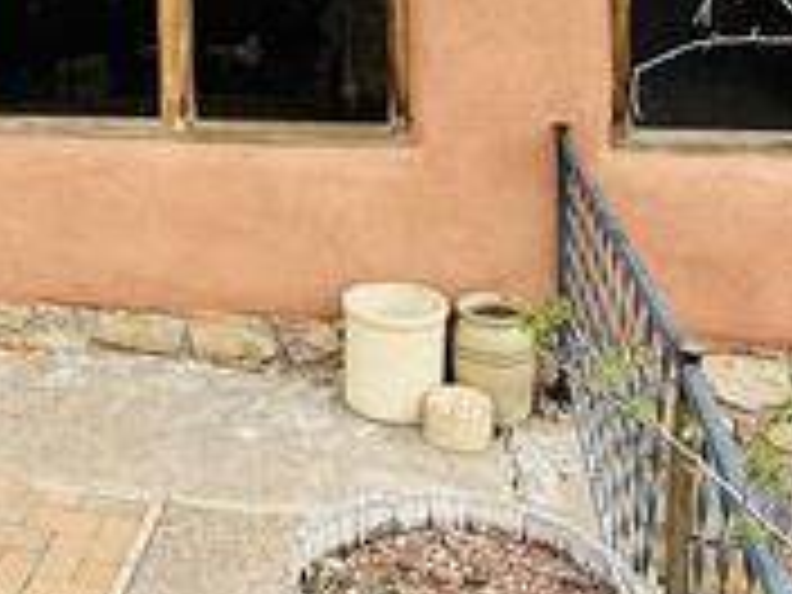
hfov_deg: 36.4
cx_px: 171
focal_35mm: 51
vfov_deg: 26.8
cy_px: -18
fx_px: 1167
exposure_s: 1/486
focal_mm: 2.22
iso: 50
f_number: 2.2
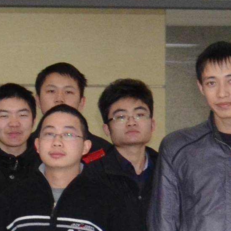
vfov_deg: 6.4
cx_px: -491
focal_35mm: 274
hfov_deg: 5.9
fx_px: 2069
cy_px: 108
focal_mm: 24
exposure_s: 1/60
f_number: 3.8
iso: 800
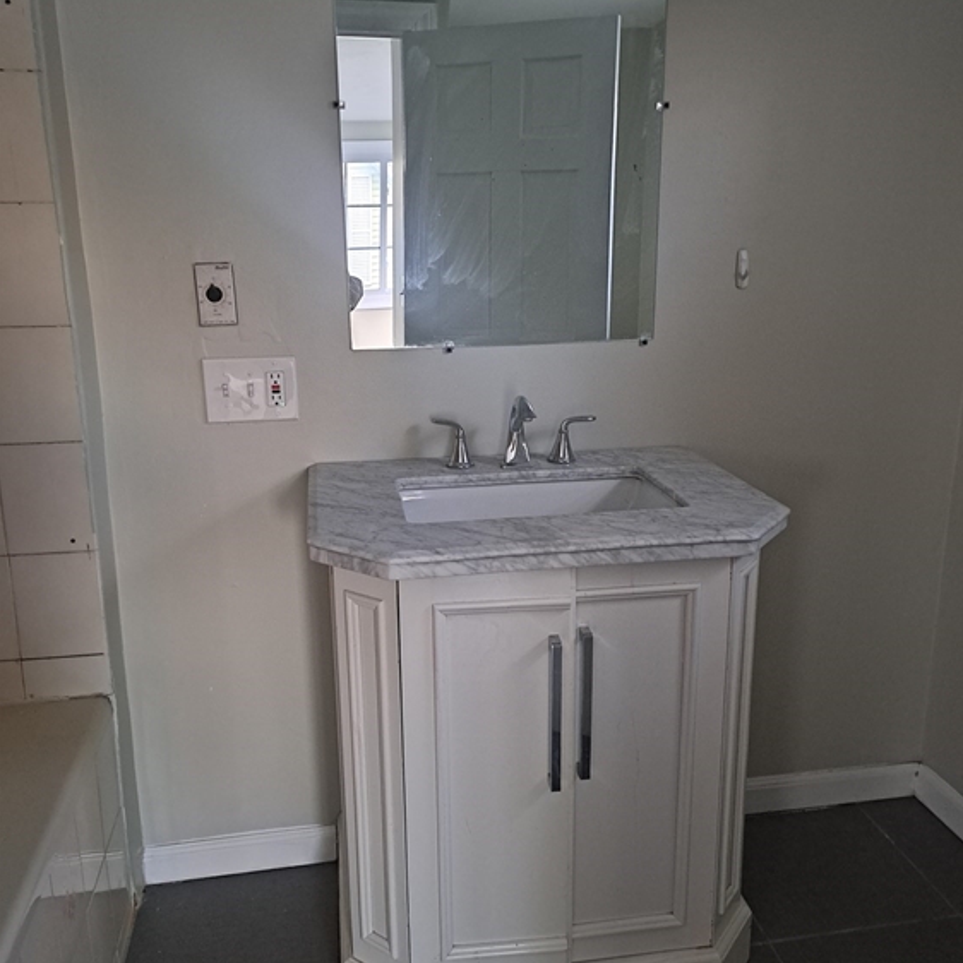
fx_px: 913
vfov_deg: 55.6
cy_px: 473
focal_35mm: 29
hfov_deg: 55.6
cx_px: 490
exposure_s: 1/24
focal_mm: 5.23
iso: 640
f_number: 1.8
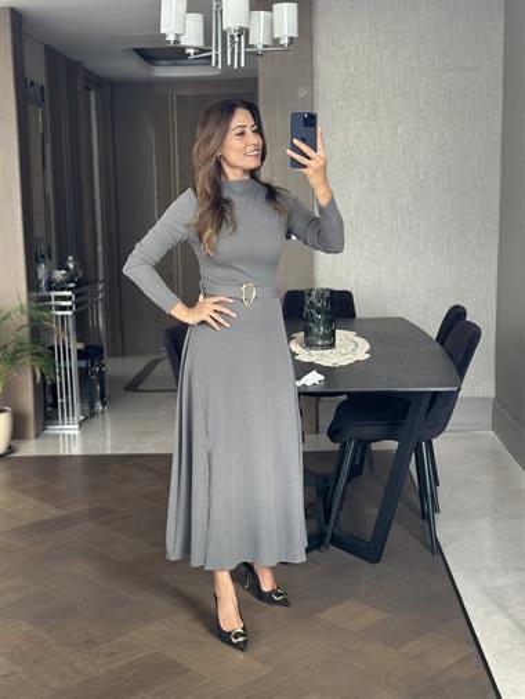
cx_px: 262
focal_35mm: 48
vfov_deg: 39.6
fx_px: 970
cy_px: 350
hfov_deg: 30.3
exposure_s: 1/60
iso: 125
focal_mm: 6.86
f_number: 1.78
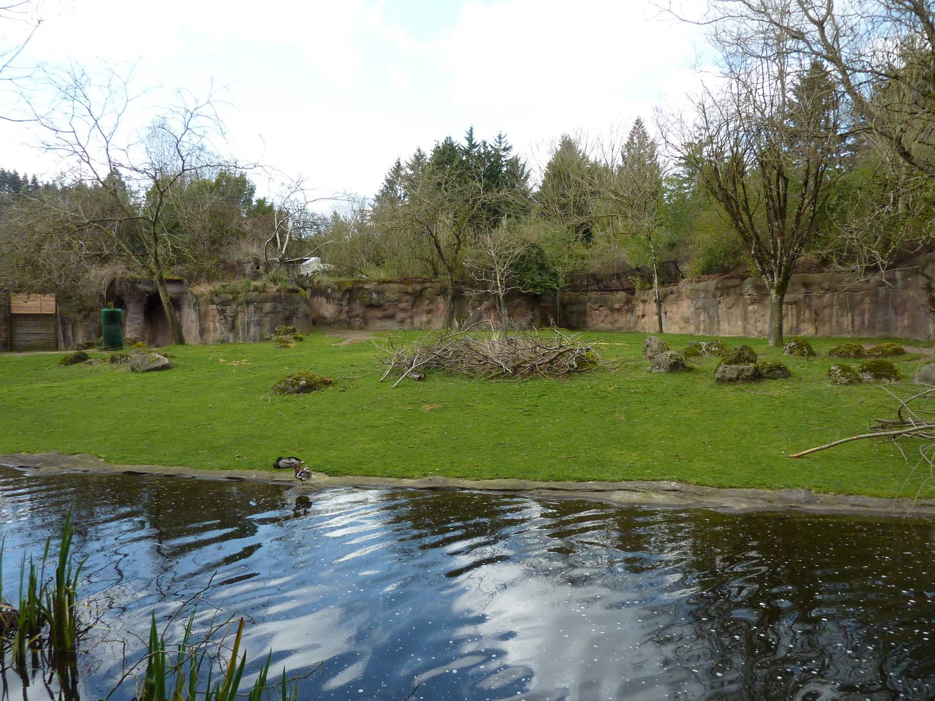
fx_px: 675
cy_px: 350
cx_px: 468
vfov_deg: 54.9
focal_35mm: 25
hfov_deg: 69.4
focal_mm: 4.1
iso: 200
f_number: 3.3
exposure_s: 1/500
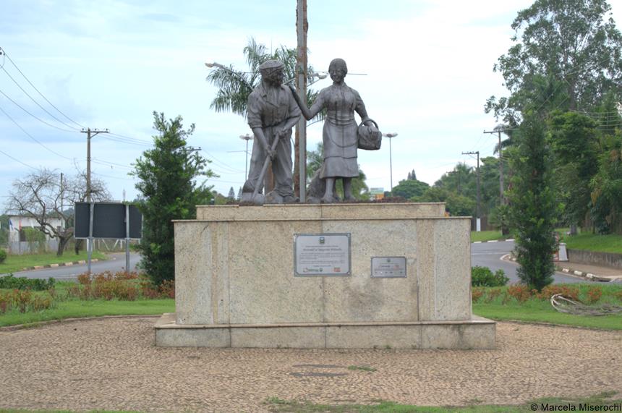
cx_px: 311
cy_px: 206
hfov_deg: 24.6
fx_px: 1424
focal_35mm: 82
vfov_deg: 16.5
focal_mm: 55
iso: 100
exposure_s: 1/160
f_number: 5.6
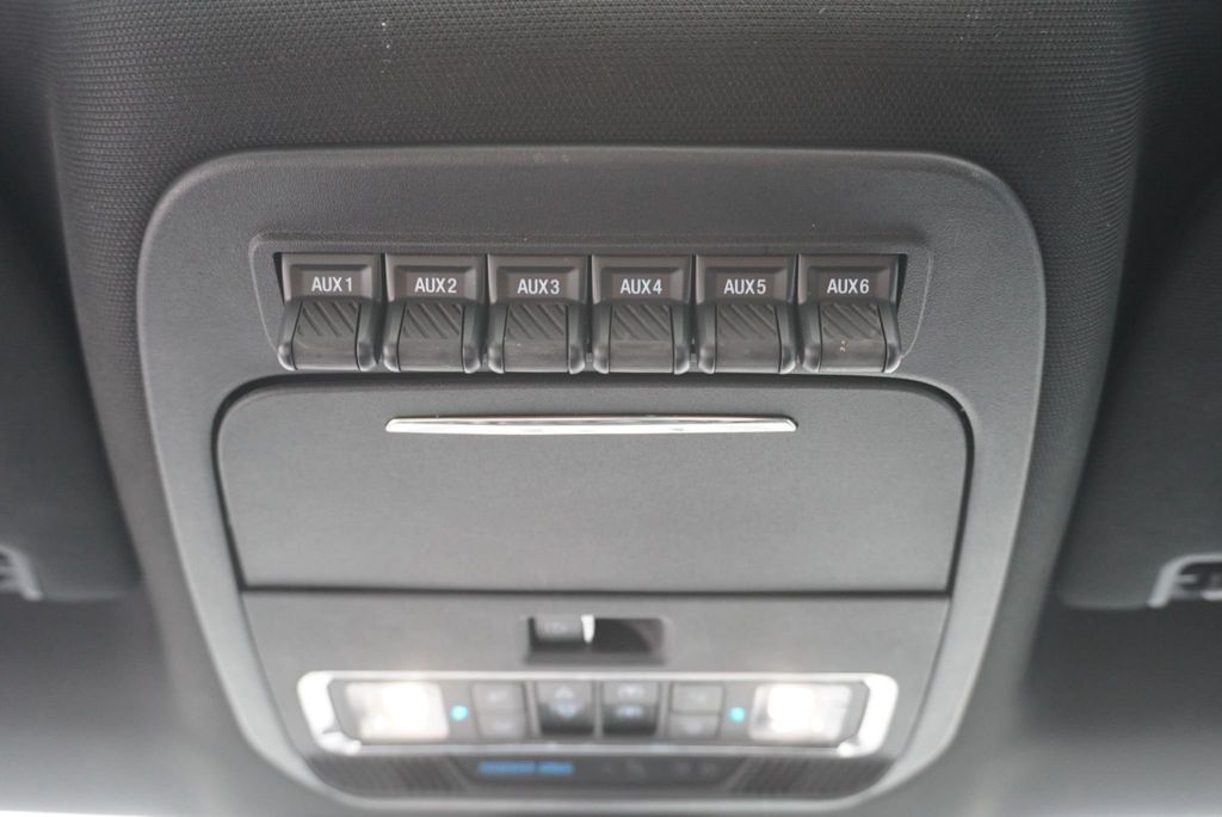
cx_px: 611
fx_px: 1070
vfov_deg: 41.8
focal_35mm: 32
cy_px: 408
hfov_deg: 59.5
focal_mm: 21
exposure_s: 1/60
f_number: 4
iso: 2000
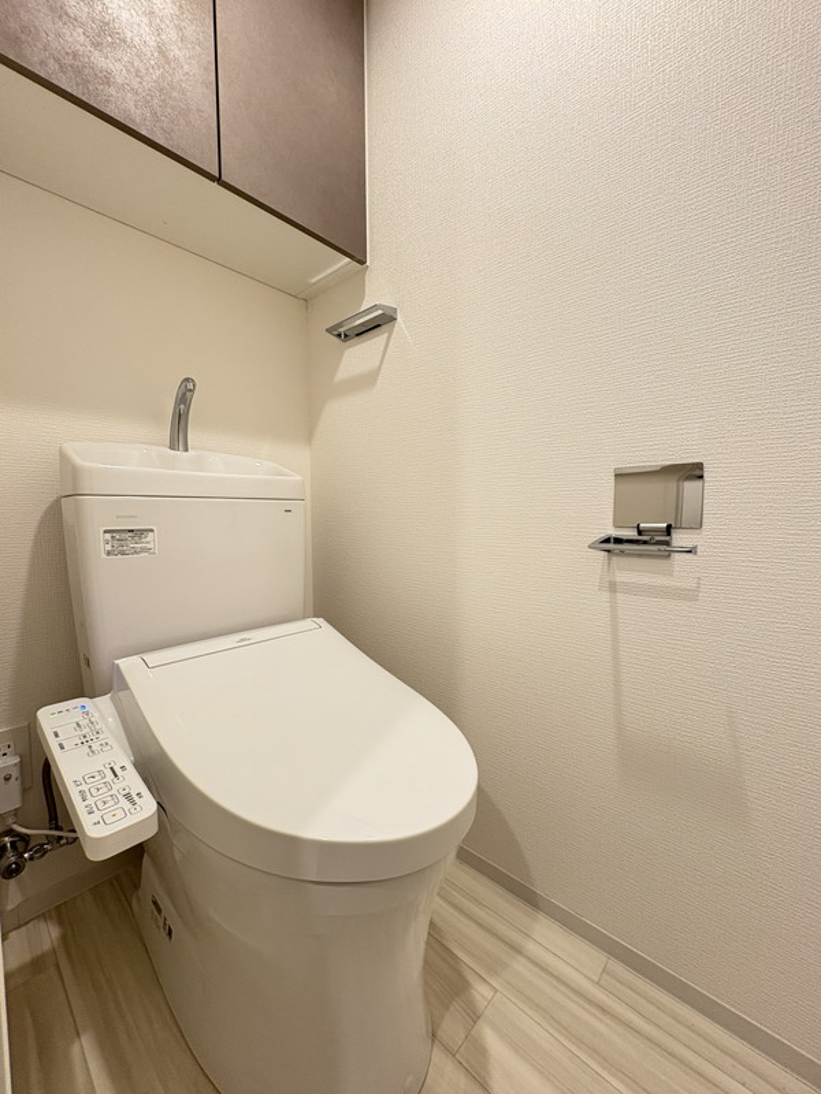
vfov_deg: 102.1
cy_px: 547
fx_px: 443
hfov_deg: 85.7
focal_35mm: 14
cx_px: 410
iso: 160
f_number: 2.2
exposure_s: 1/50
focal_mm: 2.22
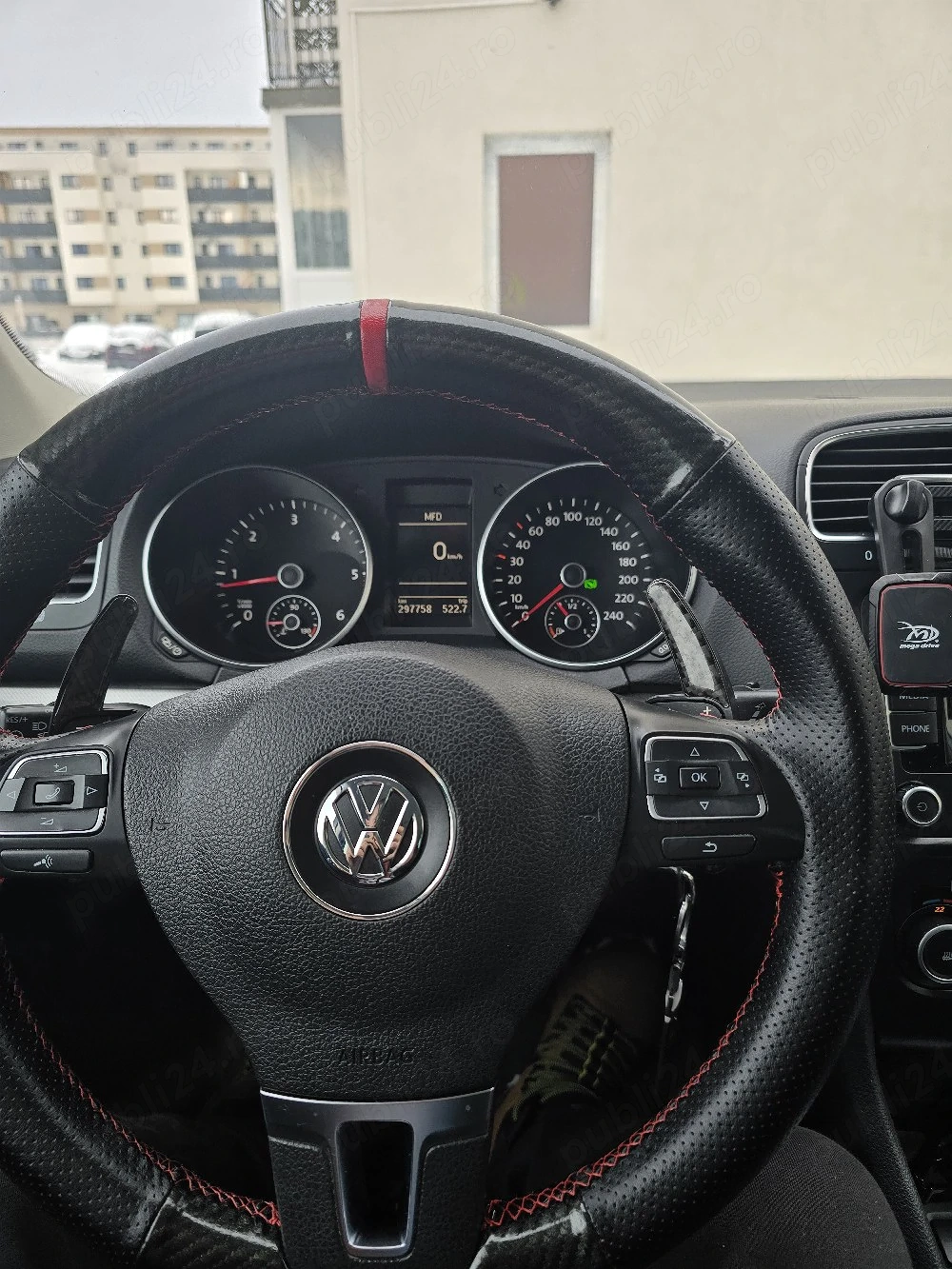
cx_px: 476
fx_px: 843
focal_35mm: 23
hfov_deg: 58.9
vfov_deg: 73.9
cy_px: 634
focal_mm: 6.3
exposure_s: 1/182
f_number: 1.7
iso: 25
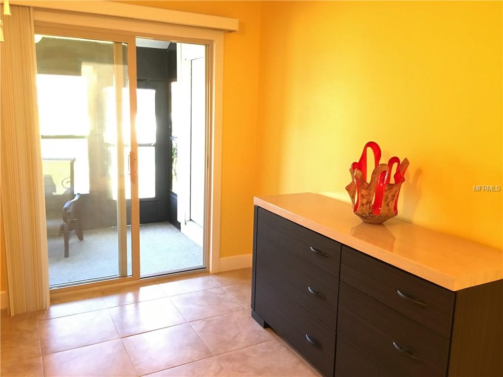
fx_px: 421
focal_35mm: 29
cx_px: 252
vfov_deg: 48.2
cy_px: 188
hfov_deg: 61.7
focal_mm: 4.15
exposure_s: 1/15
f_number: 2.2
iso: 200
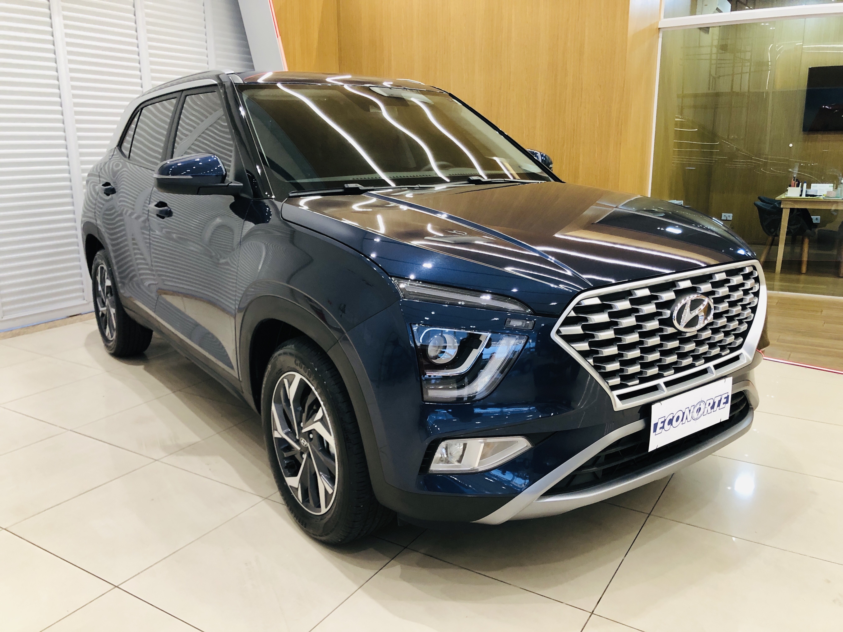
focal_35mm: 28
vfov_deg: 49.7
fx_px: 682
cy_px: 316
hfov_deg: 63.4
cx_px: 422
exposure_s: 1/15
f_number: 1.8
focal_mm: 3.99
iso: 64
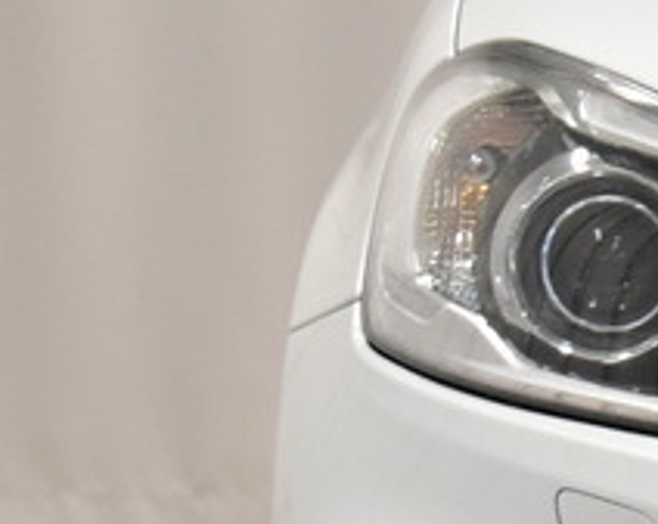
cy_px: 205
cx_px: 1960
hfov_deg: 3.7
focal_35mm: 517
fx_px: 10054
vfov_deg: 3.0
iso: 1000
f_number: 5.3
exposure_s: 1/80
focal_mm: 48
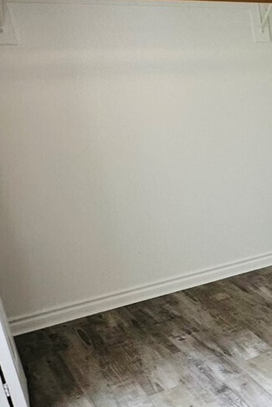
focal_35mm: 48
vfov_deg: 40.8
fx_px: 543
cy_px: 153
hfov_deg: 16.8
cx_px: 597
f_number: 2.2
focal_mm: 2.22
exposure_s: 1/99
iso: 80
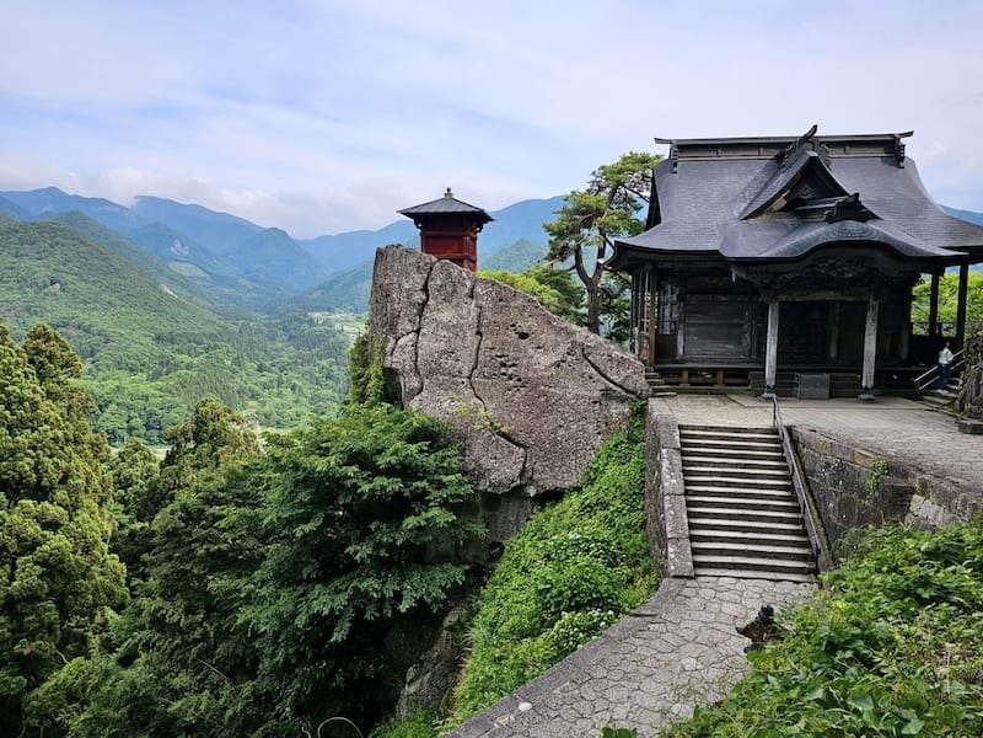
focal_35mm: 23
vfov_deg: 58.9
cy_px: 369
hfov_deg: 73.9
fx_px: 653
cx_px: 492
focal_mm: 6.3
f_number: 1.7
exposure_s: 1/556
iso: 10
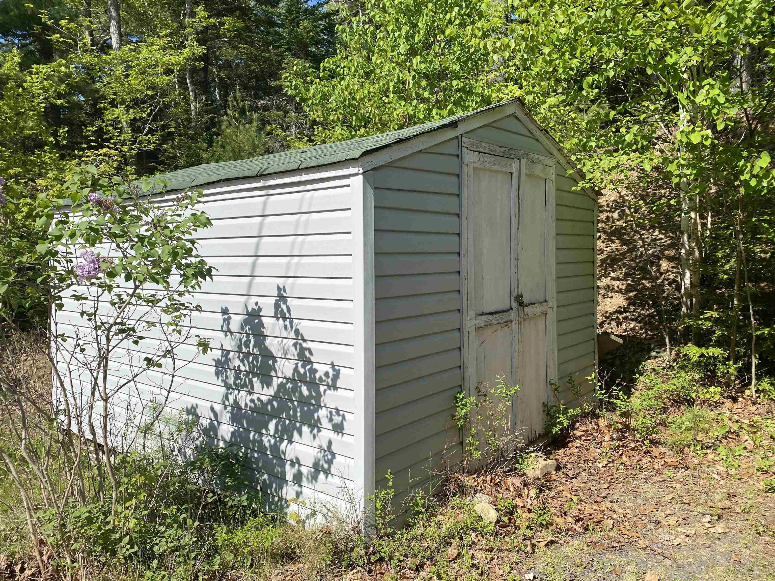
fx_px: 582
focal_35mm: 26
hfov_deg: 67.3
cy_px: 290
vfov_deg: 53.1
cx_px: 388
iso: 32
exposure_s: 1/2755
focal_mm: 4.25
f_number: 1.8
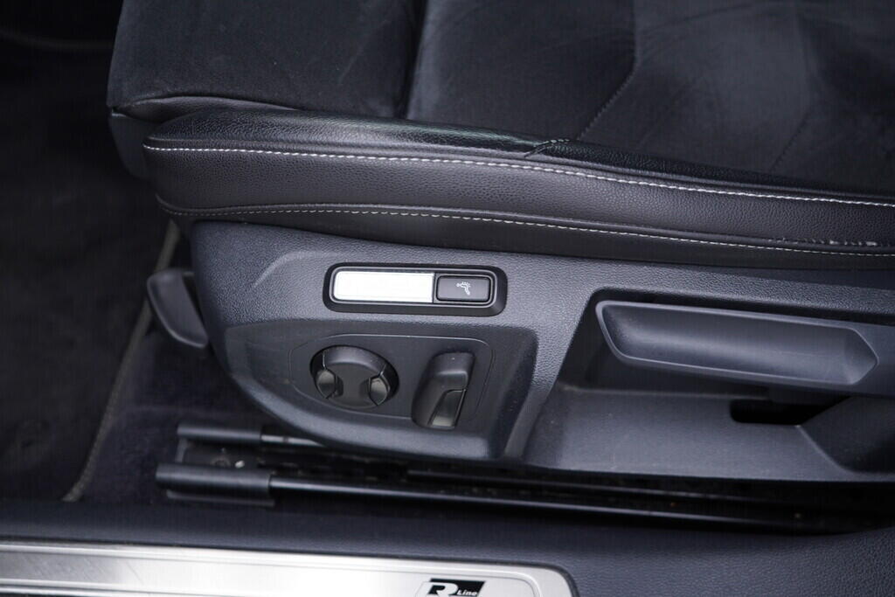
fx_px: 895
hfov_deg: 53.1
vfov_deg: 36.9
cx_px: 448
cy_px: 298
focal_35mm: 36
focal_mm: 24
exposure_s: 1/40
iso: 200
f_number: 2.8
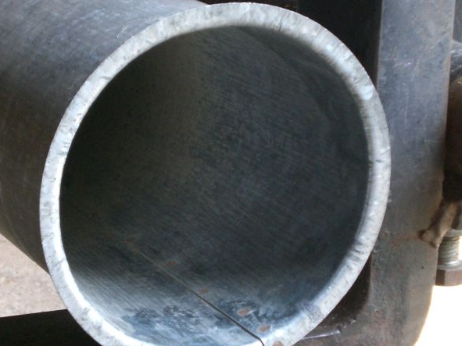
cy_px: 214
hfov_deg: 15.2
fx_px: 1735
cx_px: 191
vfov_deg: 11.4
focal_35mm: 130
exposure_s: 1/80
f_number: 4.5
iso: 200
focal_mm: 12.47
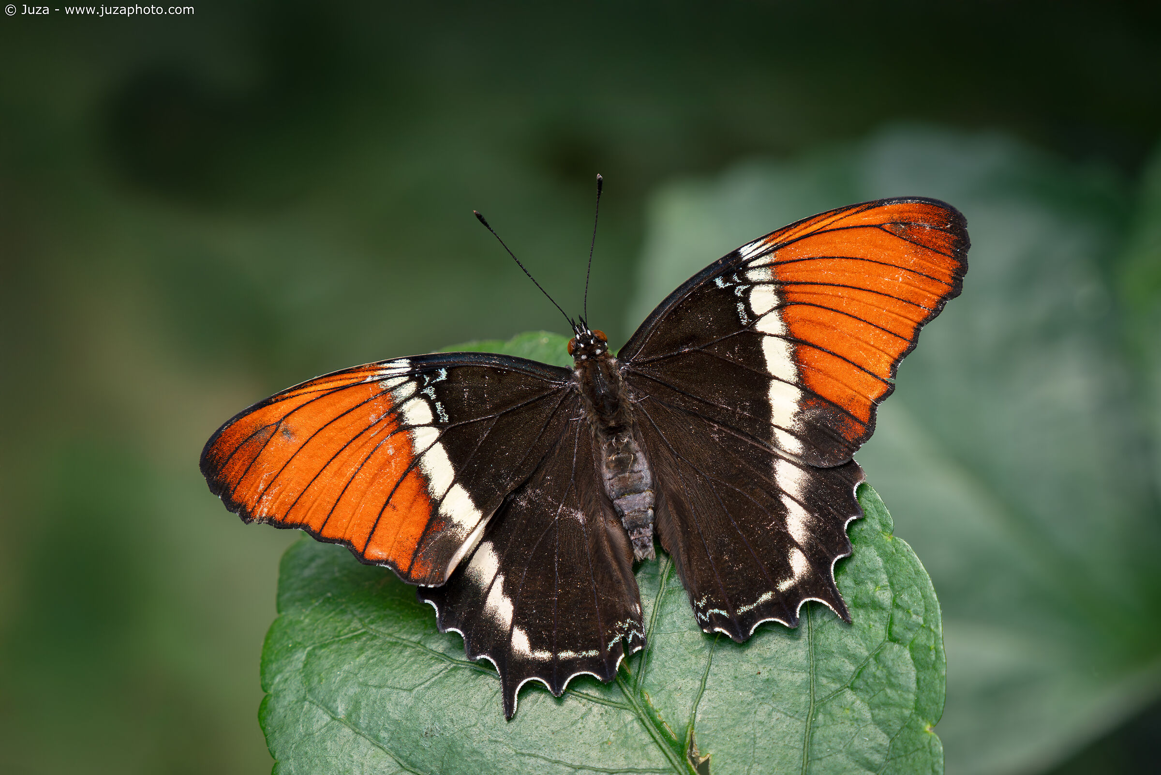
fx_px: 6451
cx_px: 580
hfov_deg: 10.3
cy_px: 388
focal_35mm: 200
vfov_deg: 6.9
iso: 1600
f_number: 8
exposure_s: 1/320
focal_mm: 200
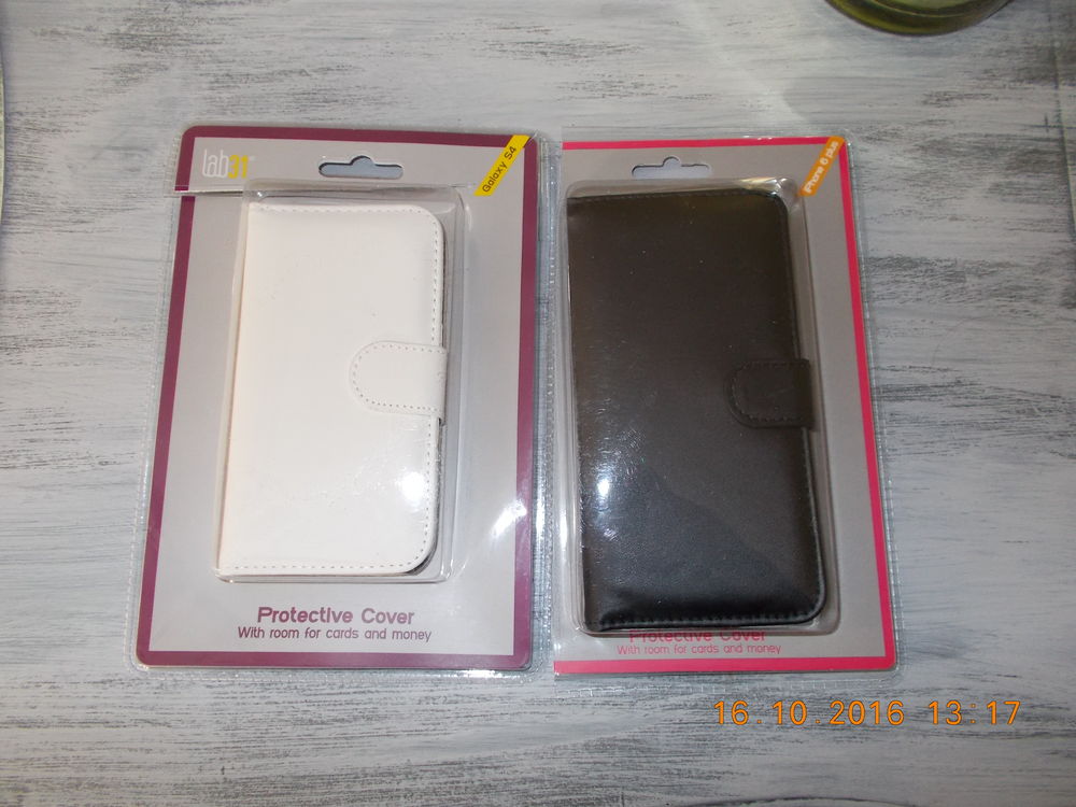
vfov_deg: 53.1
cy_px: 404
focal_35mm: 26
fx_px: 808
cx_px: 538
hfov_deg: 67.3
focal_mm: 4.6
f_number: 3.2
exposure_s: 1/25
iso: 200
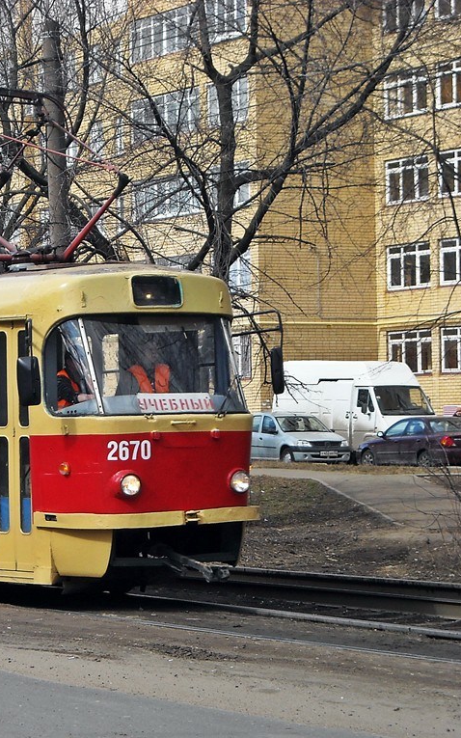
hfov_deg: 8.7
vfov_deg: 14.0
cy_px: 369
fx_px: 2996
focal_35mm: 149
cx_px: -13
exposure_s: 1/250
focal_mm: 17.1
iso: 77
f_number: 4.7
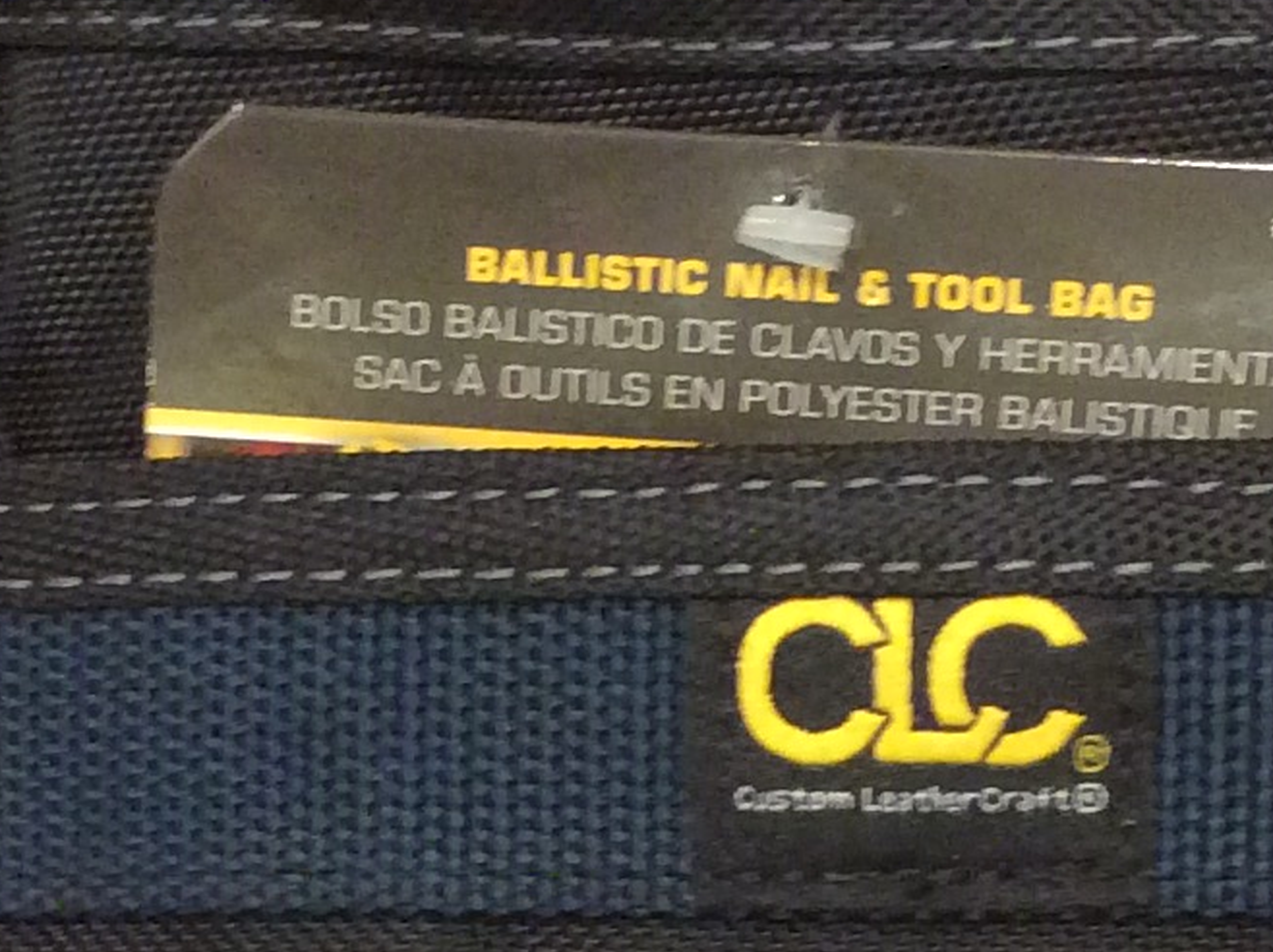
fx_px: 4629
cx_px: 714
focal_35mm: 126
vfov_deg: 11.5
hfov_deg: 15.7
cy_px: 1163
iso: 250
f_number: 2.4
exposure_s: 1/15
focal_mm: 3.3
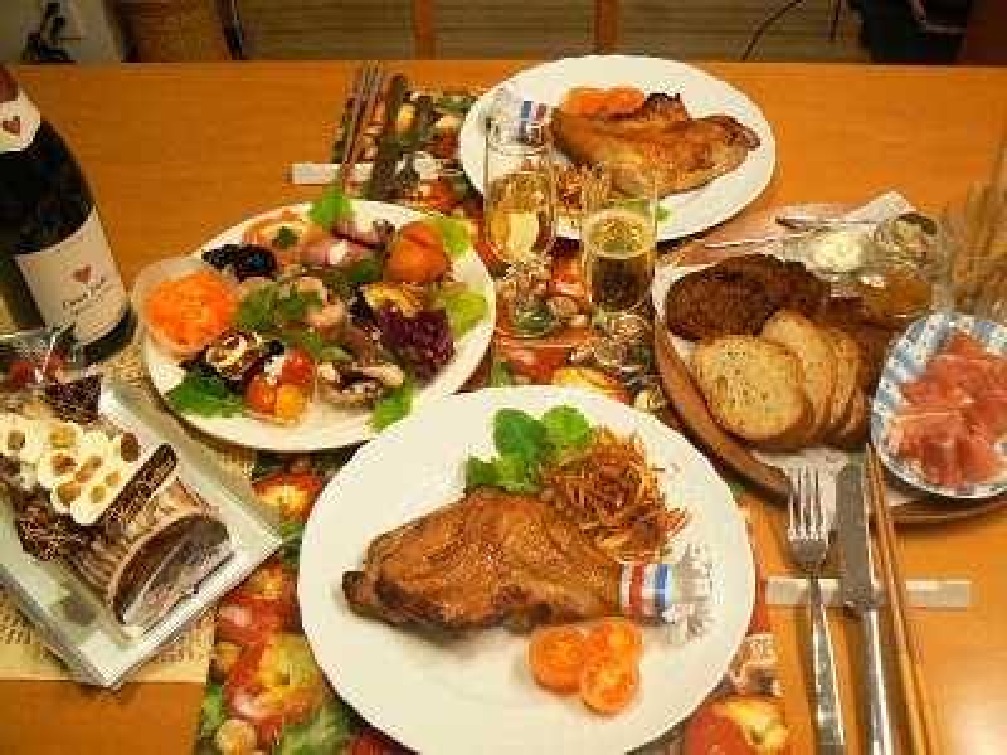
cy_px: 378
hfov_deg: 51.4
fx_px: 1047
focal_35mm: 36
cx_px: 504
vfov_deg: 39.7
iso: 200
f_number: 2.8
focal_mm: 6
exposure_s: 1/25
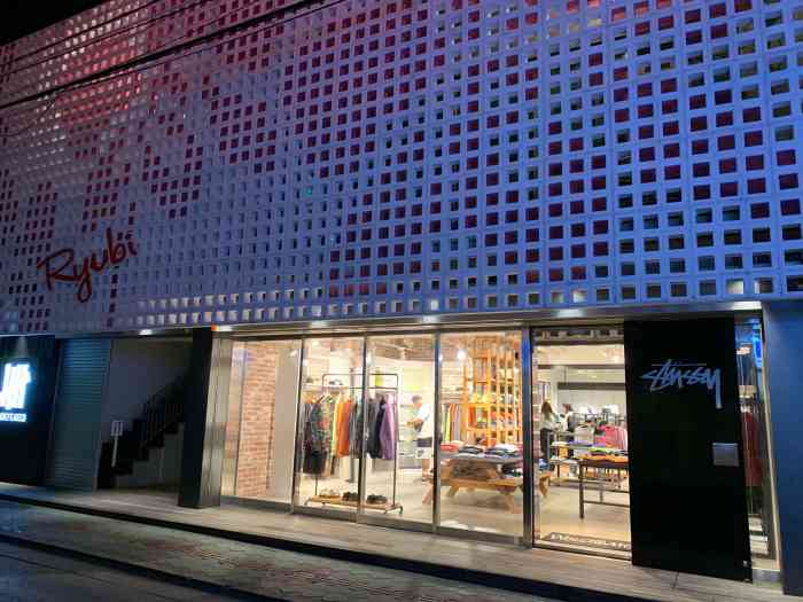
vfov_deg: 53.1
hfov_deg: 67.3
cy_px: 301
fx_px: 603
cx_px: 402
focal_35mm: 26
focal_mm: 4.25
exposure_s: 1/52
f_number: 1.8
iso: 400
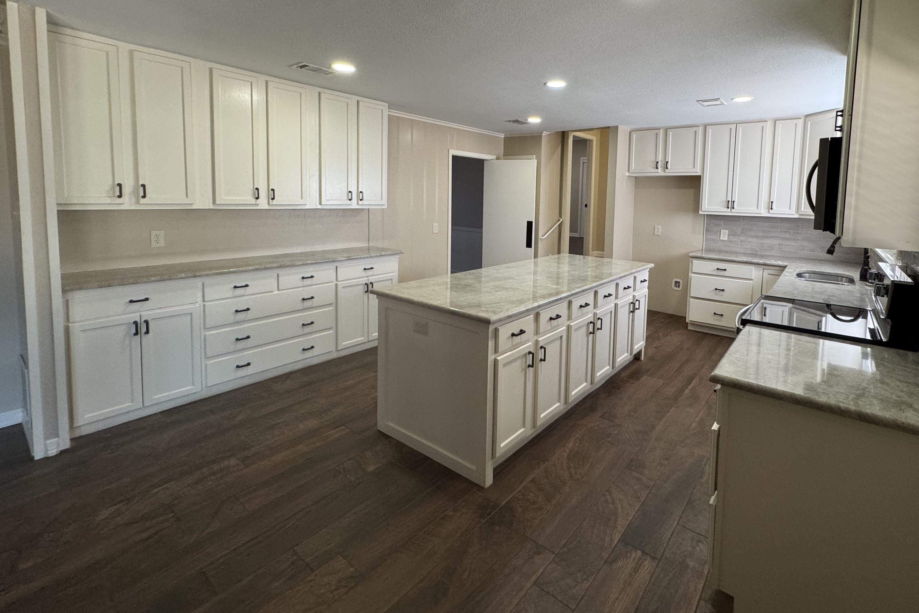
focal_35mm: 17
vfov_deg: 69.3
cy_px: 229
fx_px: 434
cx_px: 515
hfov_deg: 92.8
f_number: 2.2
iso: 250
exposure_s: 1/120
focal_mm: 2.22
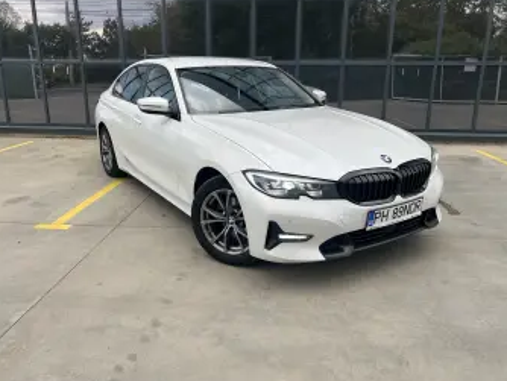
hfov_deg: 63.4
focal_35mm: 28
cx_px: 246
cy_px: 194
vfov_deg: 49.8
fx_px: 410
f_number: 1.5
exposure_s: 1/866
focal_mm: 5.7
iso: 50
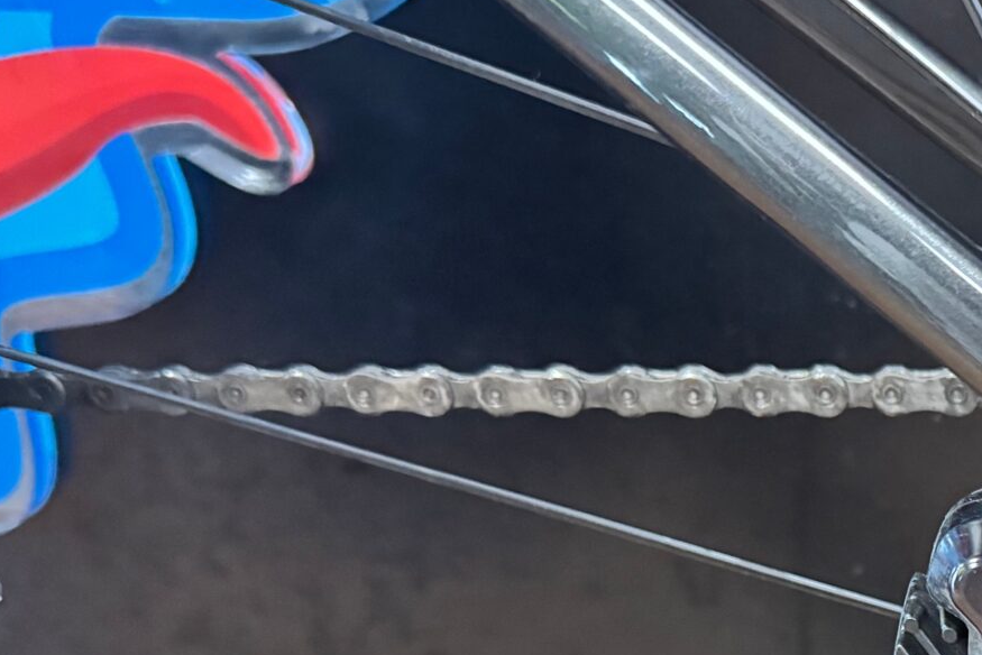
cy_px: 796
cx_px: 1180
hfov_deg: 25.0
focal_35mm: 73
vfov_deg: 17.7
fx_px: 1992
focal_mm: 6.76
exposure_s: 1/50
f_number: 1.78
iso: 800
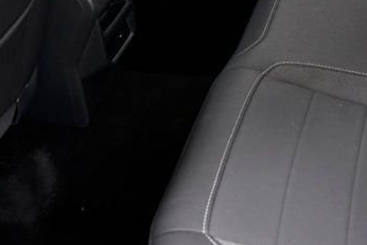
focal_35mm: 71
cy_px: 44
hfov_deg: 27.2
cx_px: 345
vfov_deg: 19.0
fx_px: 724
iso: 1000
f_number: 4.5
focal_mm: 24
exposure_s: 1/60
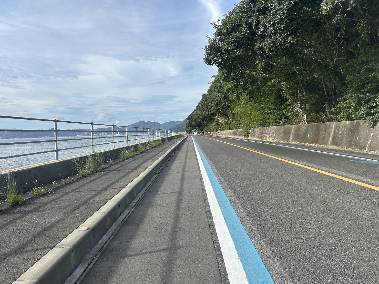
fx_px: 296
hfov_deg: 65.3
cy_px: 145
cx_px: 186
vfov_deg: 51.4
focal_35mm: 27
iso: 50
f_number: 1.5
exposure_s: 1/2762
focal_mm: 5.7
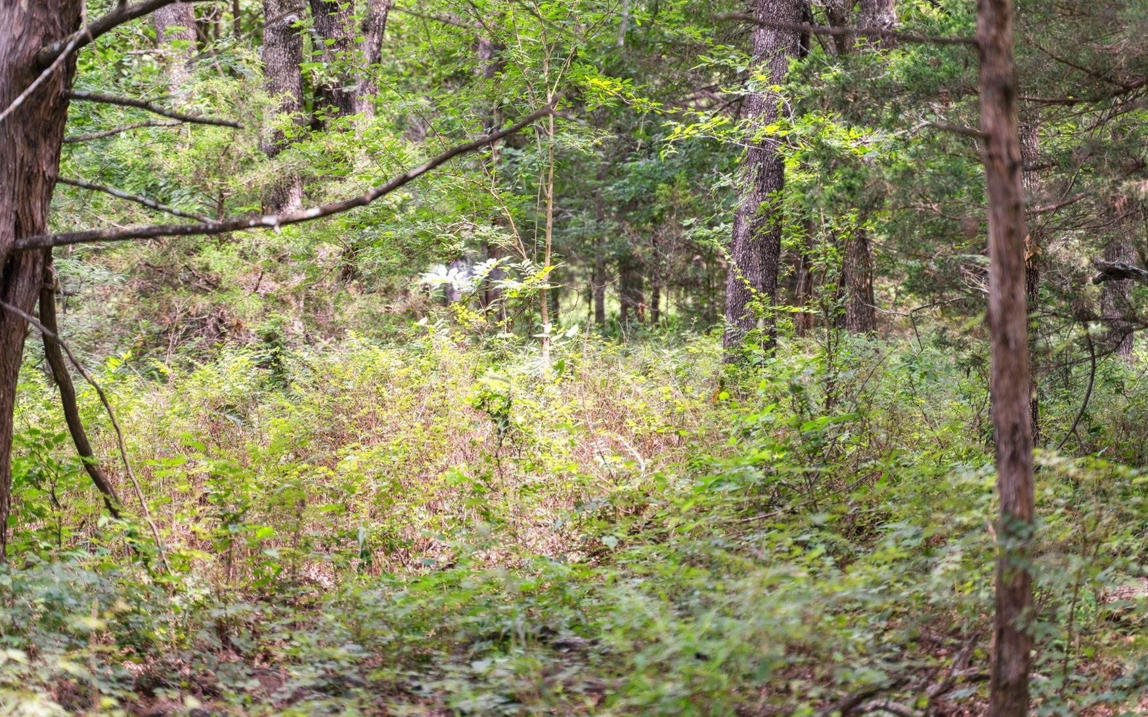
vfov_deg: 14.7
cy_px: 361
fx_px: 2784
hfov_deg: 23.3
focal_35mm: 89
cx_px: 557
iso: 250
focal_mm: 75
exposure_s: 1/250
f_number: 2.8
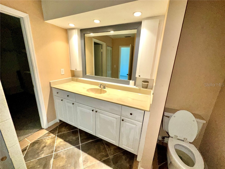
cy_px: 84
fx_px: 91
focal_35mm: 14
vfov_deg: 85.7
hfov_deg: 102.1
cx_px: 112
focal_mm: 2.22
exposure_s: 1/120
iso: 500
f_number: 2.2
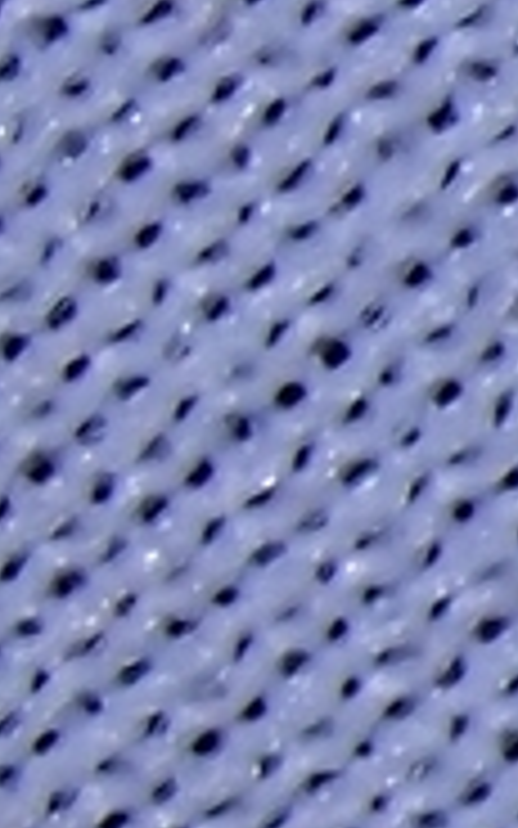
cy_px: -250
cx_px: 2000
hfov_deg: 2.0
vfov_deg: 3.2
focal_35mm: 656
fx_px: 14817
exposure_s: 1/200
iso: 200
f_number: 6.3
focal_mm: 18
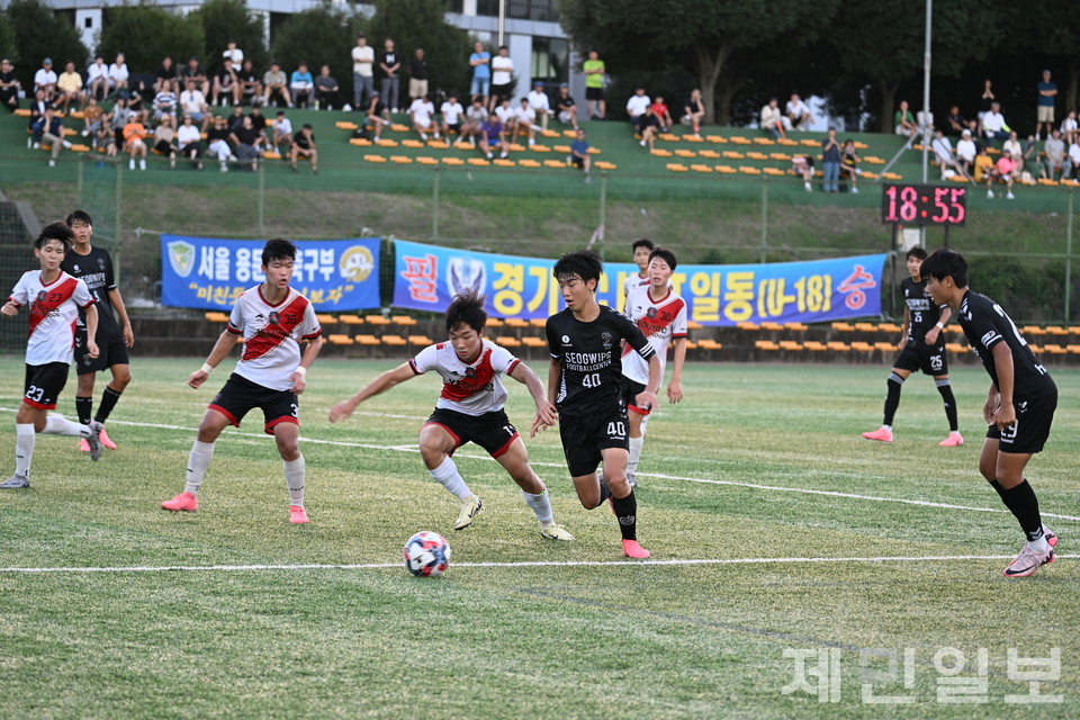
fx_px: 4200
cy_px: 360
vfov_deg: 9.8
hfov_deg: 14.7
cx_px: 540
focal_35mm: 140
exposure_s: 1/250
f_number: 4.8
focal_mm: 140
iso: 400
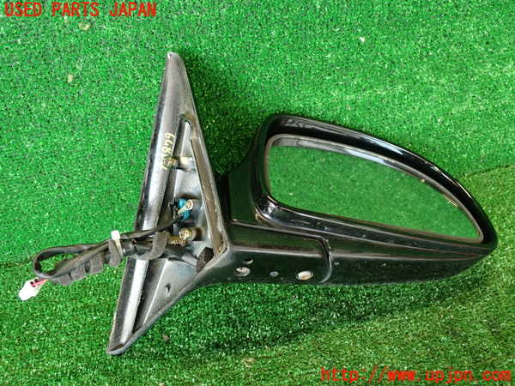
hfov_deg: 56.8
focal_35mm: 32
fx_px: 476
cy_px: 193
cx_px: 258
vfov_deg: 44.2
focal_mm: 5.79
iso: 200
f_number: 2.4
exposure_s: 1/30
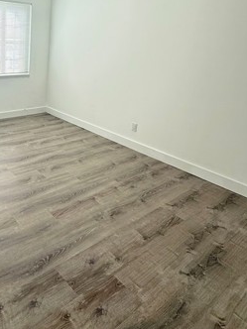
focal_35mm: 27
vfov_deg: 63.1
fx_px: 257
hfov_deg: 46.7
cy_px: 101
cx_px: 29
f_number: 2.2
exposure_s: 1/99
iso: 125
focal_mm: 2.22
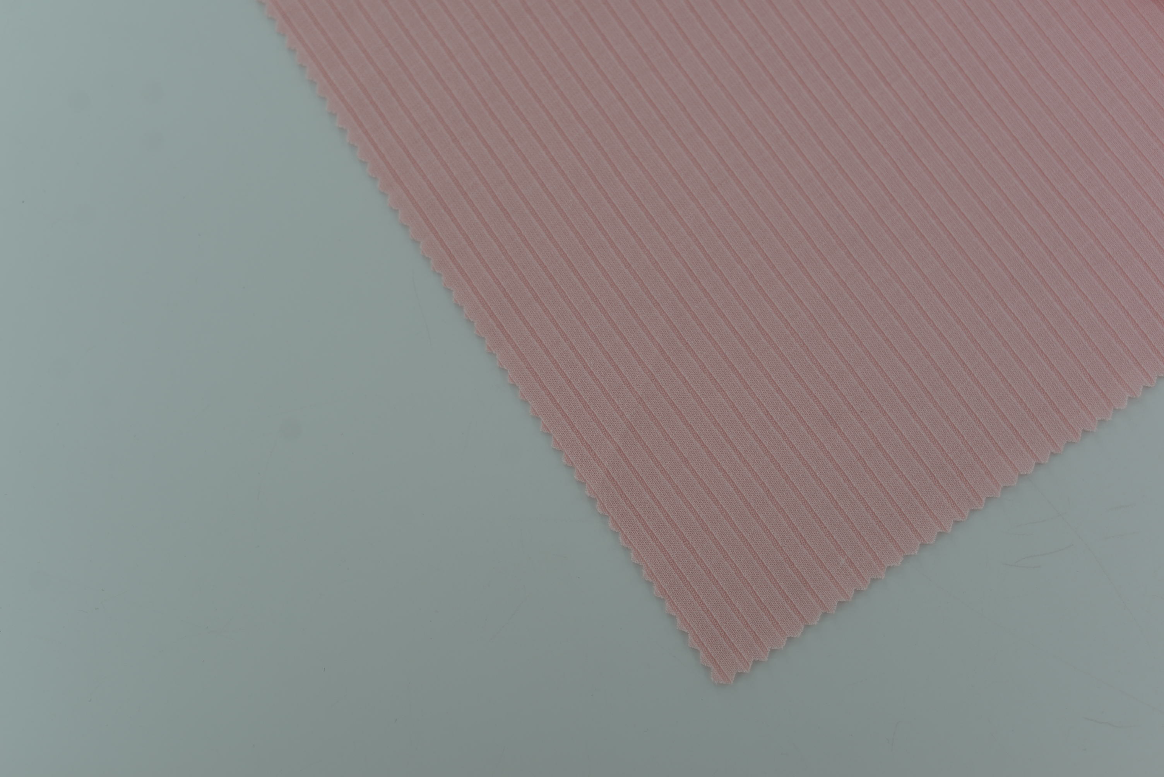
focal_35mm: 50
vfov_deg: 27.0
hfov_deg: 39.6
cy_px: 388
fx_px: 1617
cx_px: 582
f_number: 3.5
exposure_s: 1/400
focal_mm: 50
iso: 100
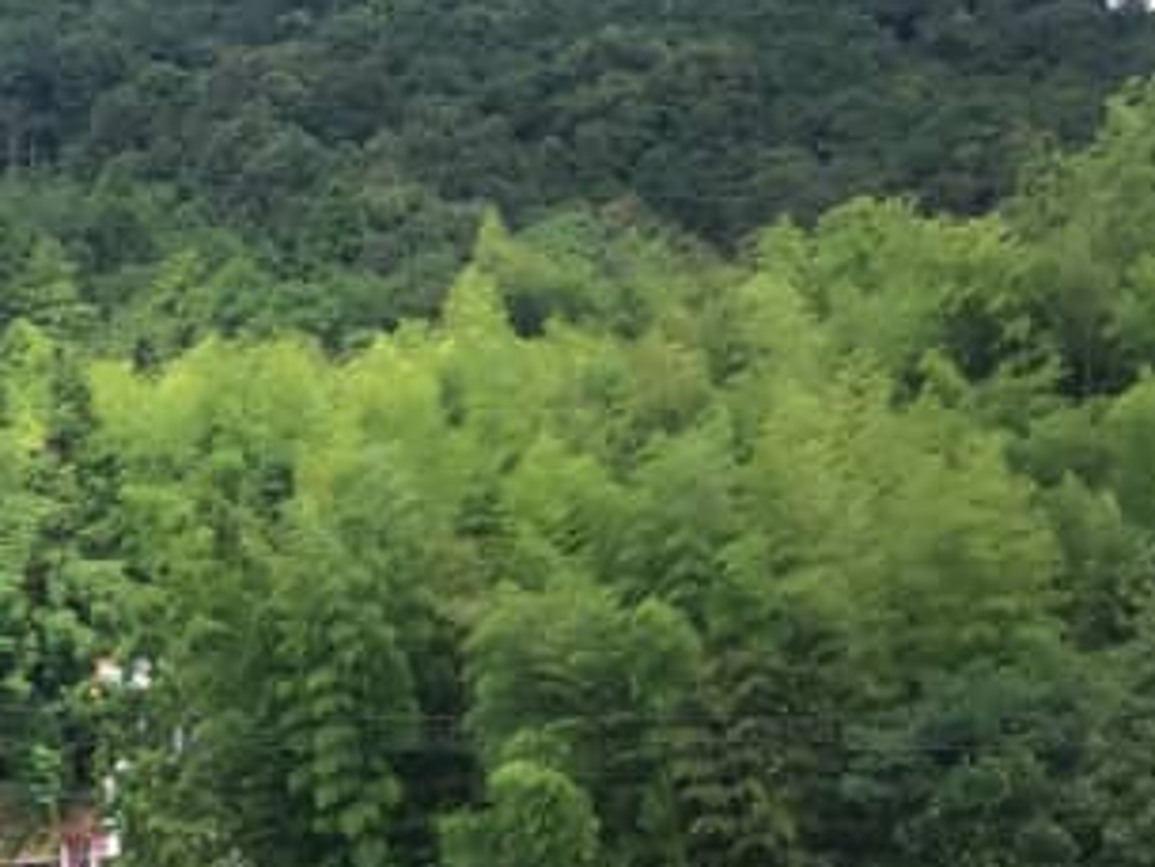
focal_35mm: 114
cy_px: 1325
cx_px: -969
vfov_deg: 12.3
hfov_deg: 14.9
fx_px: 3805
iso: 32
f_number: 2.2
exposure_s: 1/860
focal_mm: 4.15
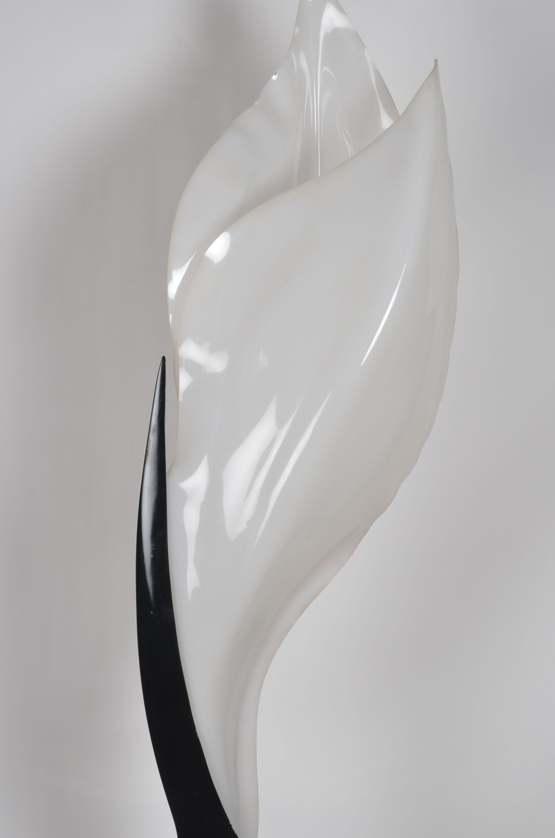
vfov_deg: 21.9
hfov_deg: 14.6
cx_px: 257
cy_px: 455
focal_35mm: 93
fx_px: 2161
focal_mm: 50
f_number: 14
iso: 100
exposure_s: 1/125
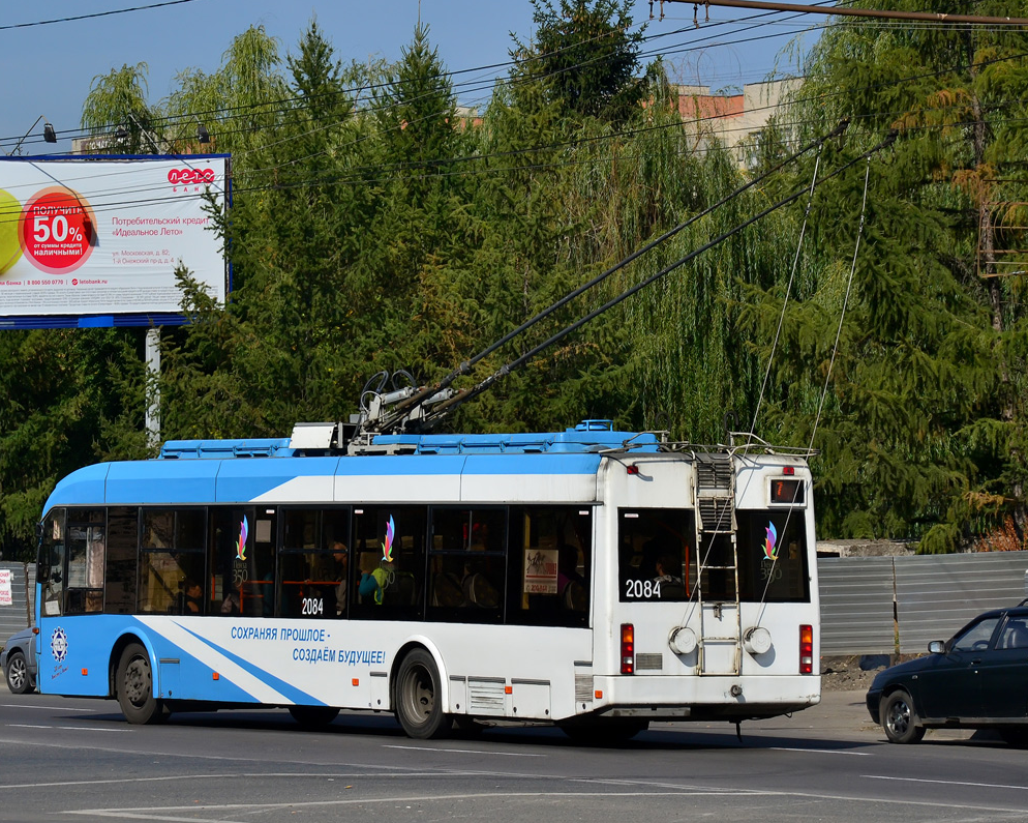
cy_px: 411
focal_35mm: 136
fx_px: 4137
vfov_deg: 11.3
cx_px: 426
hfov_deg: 14.2
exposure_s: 1/800
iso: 200
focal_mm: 80
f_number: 8
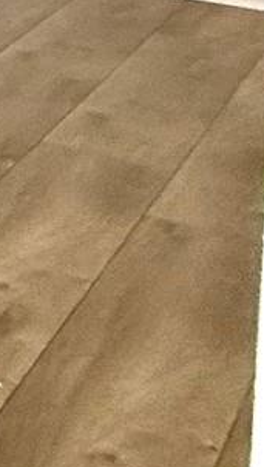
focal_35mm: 103
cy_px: -325
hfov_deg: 5.3
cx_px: -1294
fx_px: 1279
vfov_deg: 17.5
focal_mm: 2.22
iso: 64
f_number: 2.2
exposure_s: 1/133
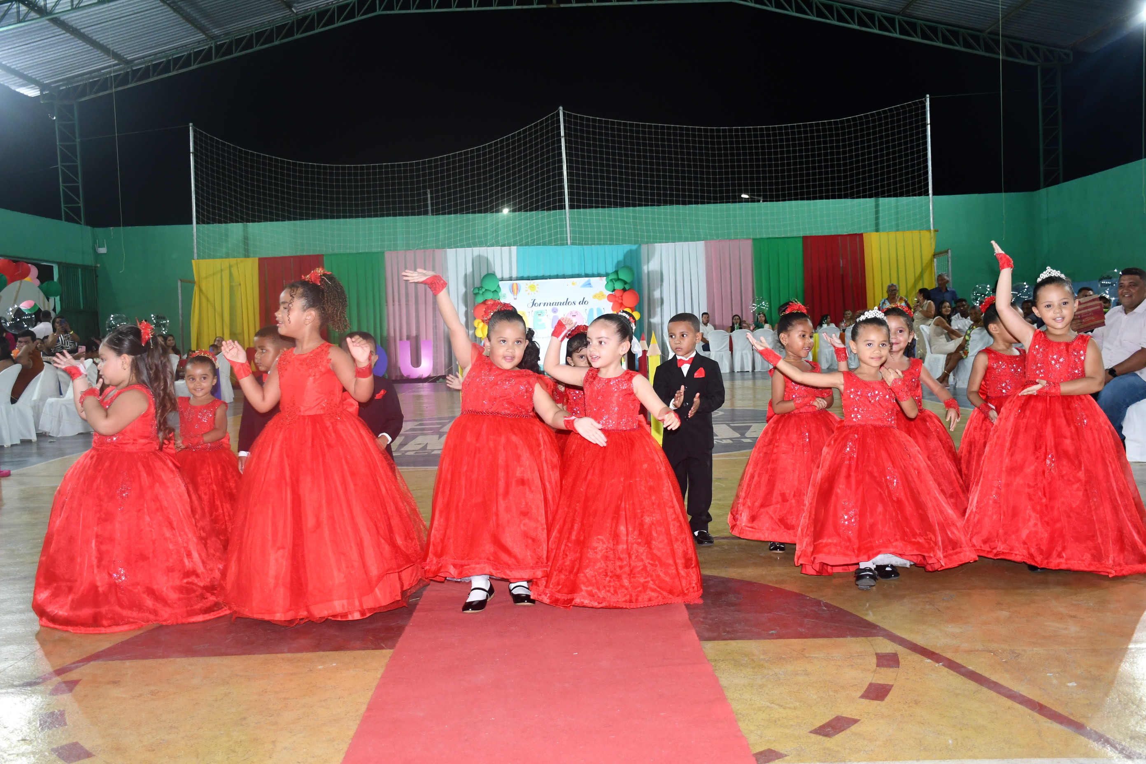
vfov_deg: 36.9
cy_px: 382
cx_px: 573
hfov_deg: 53.1
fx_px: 1146
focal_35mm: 36
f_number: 3.8
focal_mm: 24
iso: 1000
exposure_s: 1/60
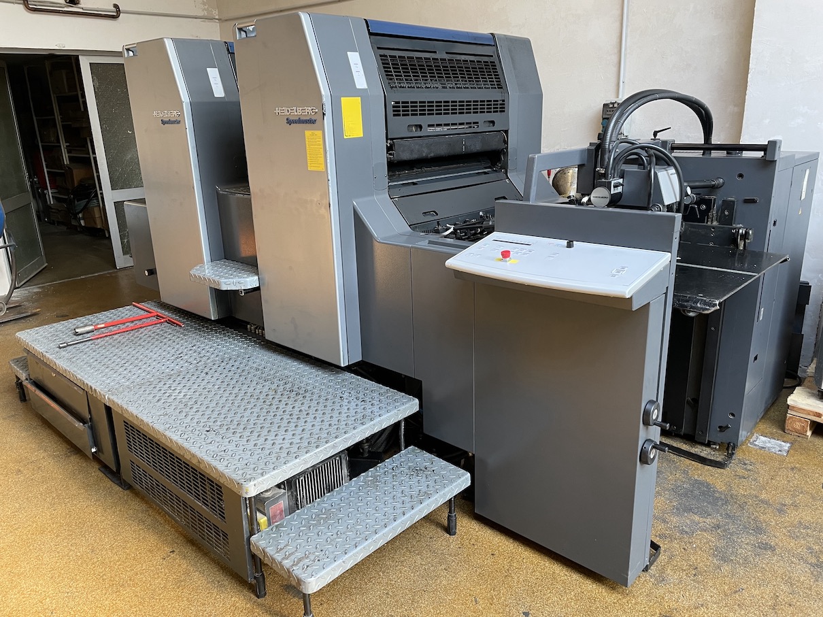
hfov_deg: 67.3
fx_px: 618
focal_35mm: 26
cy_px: 308
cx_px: 412
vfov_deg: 53.0
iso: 80
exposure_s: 1/50
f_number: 1.6
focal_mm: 4.2
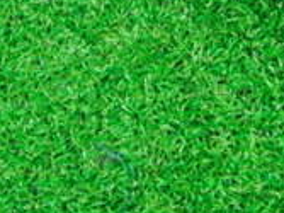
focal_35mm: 142
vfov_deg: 9.9
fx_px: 1164
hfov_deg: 13.8
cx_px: 51
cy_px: -162
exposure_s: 1/160
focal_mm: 6.42
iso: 3200
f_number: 3.6
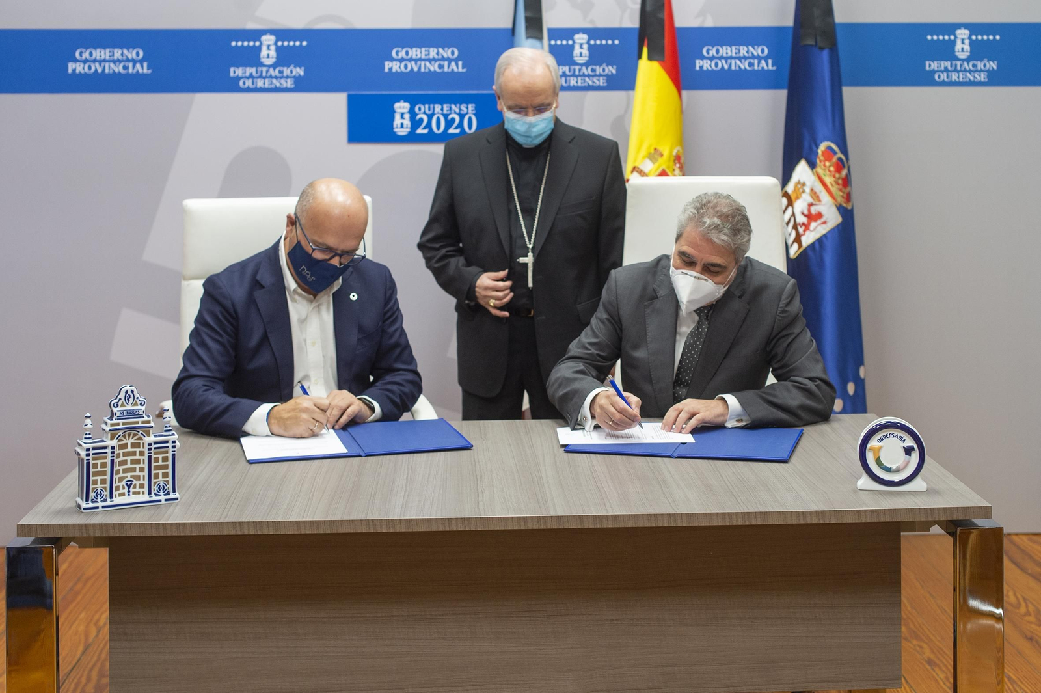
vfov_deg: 27.0
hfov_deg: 39.6
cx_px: 520
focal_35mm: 50
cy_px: 346
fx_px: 1445
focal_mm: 50
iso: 1600
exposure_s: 1/160
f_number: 4
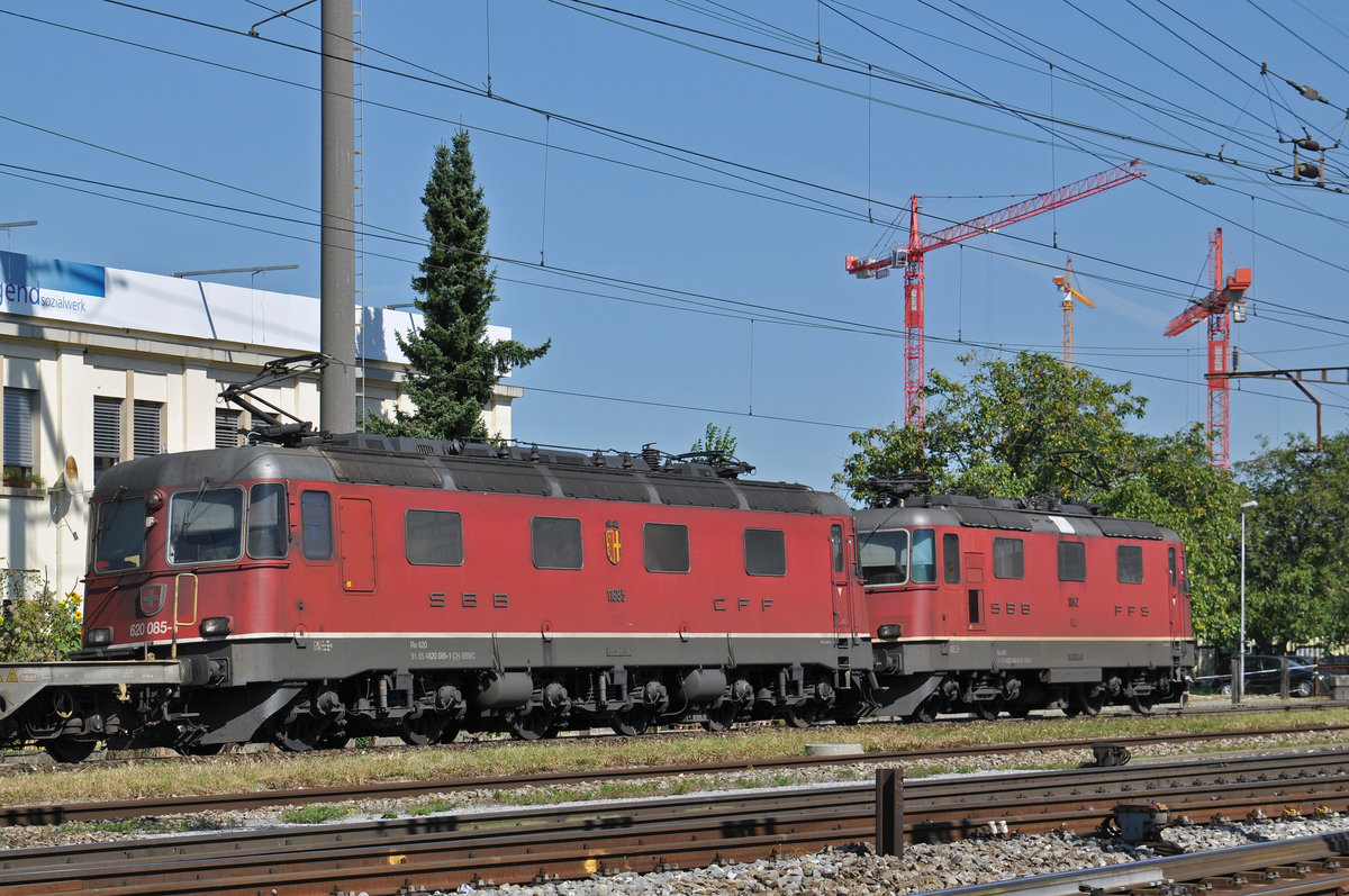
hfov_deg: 21.9
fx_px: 3481
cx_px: 674
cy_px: 448
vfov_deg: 14.7
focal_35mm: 93
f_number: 7.1
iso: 200
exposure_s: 1/1000
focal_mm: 62
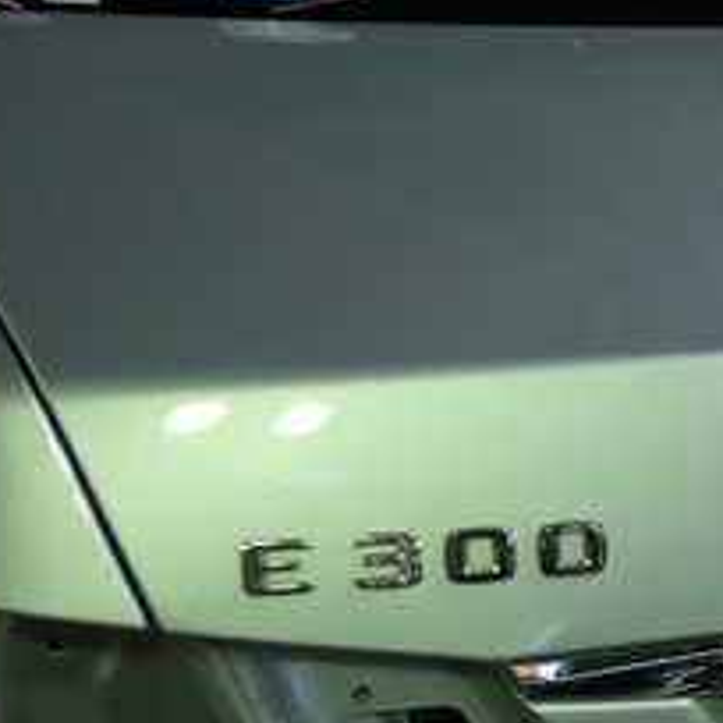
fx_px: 1843
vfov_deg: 22.1
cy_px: 475
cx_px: 900
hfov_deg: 20.5
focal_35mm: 78
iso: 160
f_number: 2.3
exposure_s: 1/60
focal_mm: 5.4
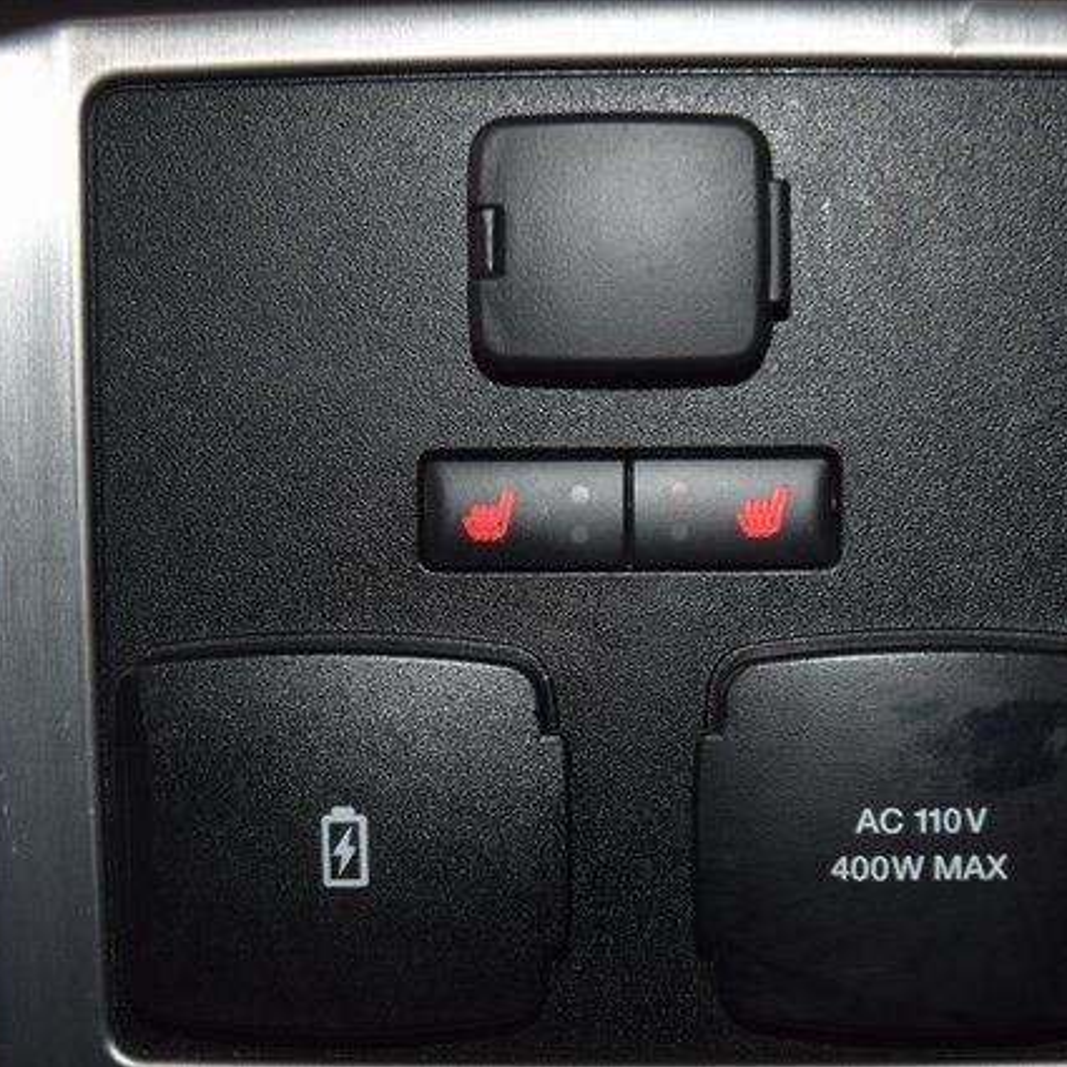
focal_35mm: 73
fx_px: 2546
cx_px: 615
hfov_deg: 23.6
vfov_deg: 23.7
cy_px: 534
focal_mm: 38
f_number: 4.2
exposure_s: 1/8
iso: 400
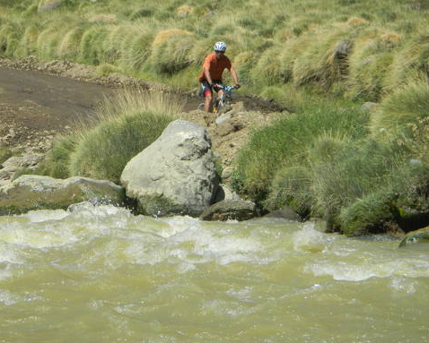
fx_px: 2325
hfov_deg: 10.5
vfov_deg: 8.5
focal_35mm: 183
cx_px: 161
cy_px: 129
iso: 200
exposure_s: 1/910
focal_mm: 25
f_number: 5.8
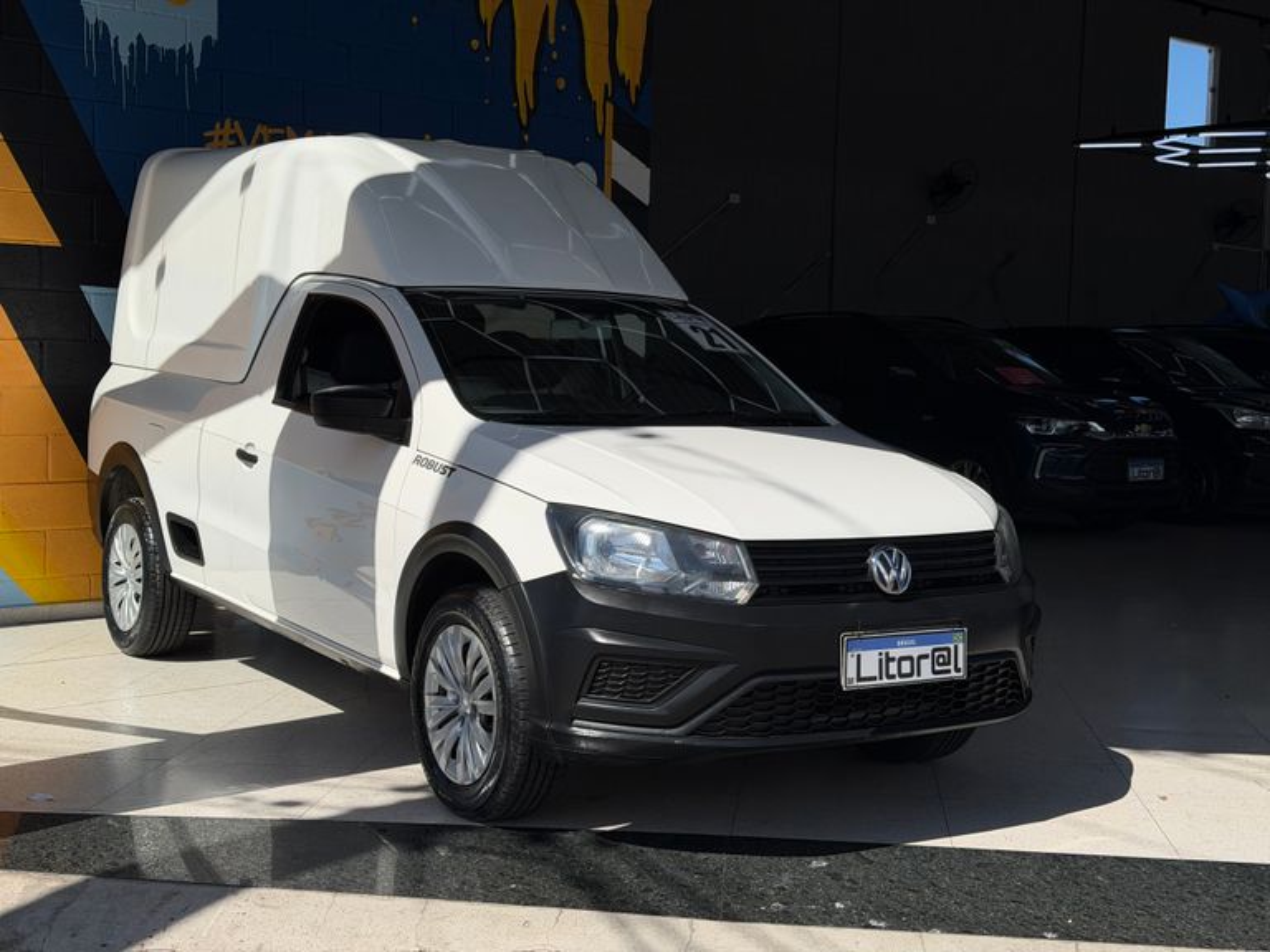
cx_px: 635
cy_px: 476
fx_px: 1761
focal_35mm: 48
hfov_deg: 39.7
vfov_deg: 30.3
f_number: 1.78
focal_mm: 6.76
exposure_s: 1/13333
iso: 80
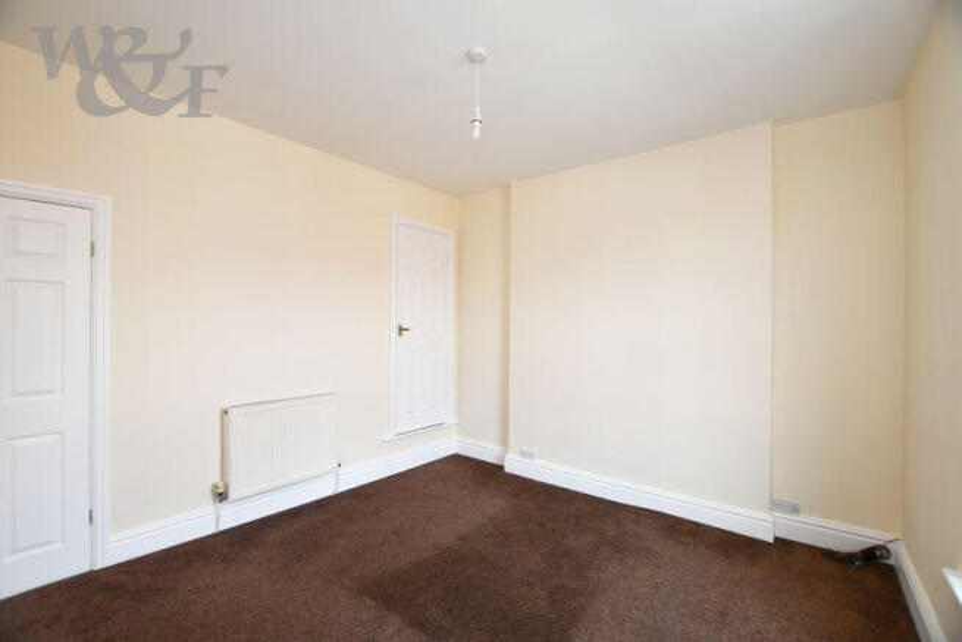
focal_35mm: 15
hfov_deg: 100.4
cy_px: 321
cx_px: 481
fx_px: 401
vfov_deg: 77.4
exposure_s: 1/60
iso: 220
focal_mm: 10
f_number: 4
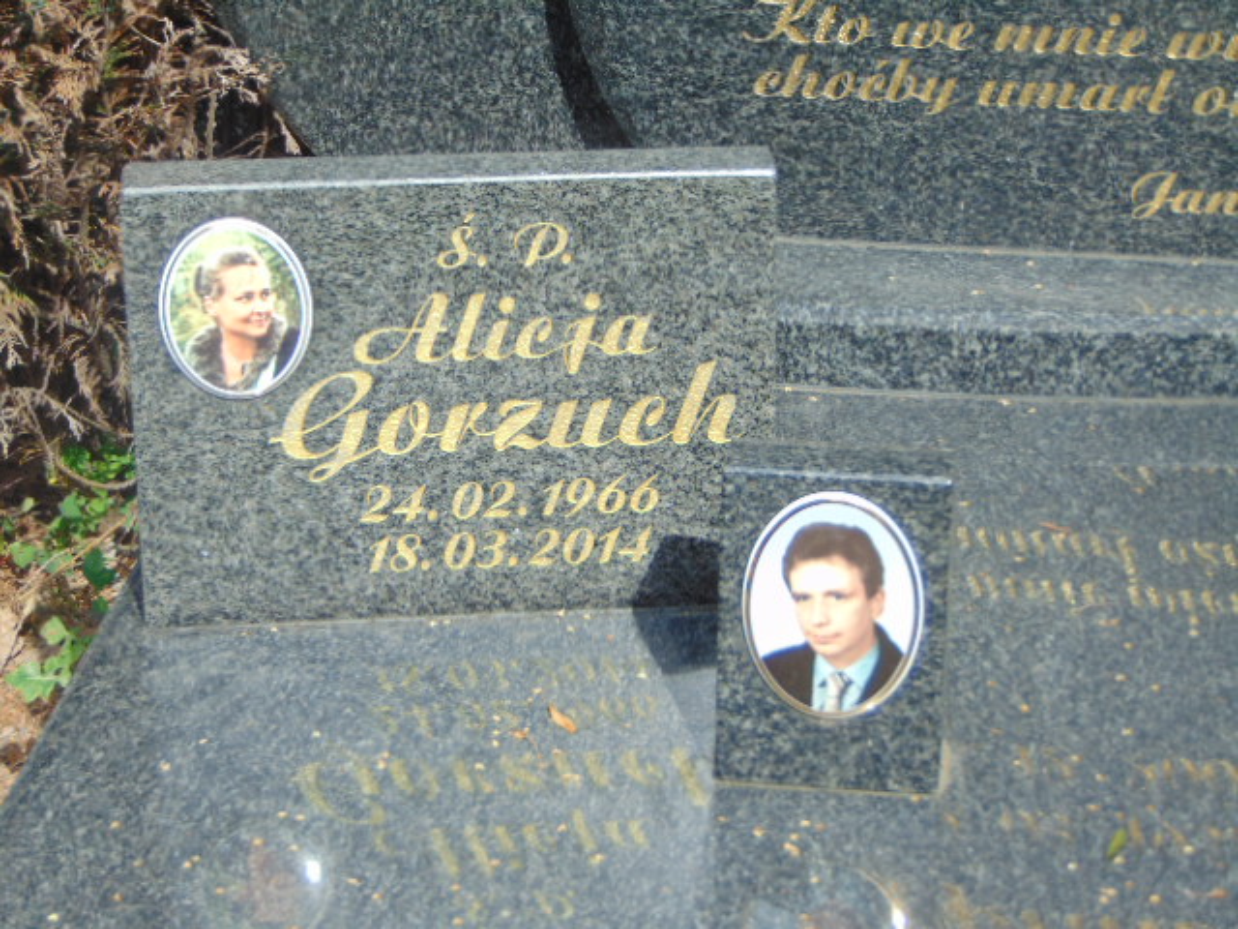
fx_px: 3862
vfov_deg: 13.7
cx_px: 619
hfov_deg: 18.2
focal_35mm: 108
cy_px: 464
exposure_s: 1/400
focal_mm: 19.4
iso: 80
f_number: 3.9
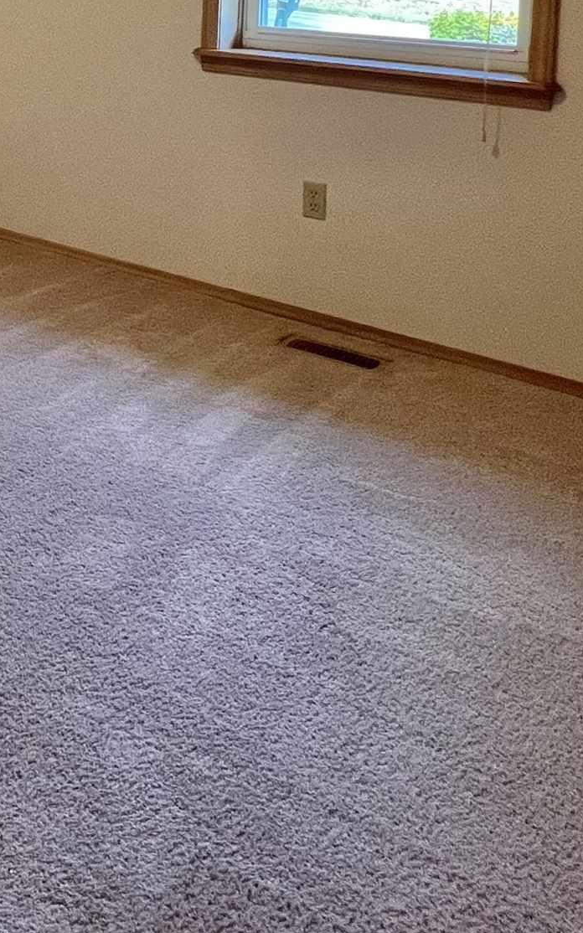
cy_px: -16
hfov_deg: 27.8
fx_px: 966
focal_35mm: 38
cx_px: -178
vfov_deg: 43.5
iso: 160
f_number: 1.8
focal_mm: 1.57
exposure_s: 1/120
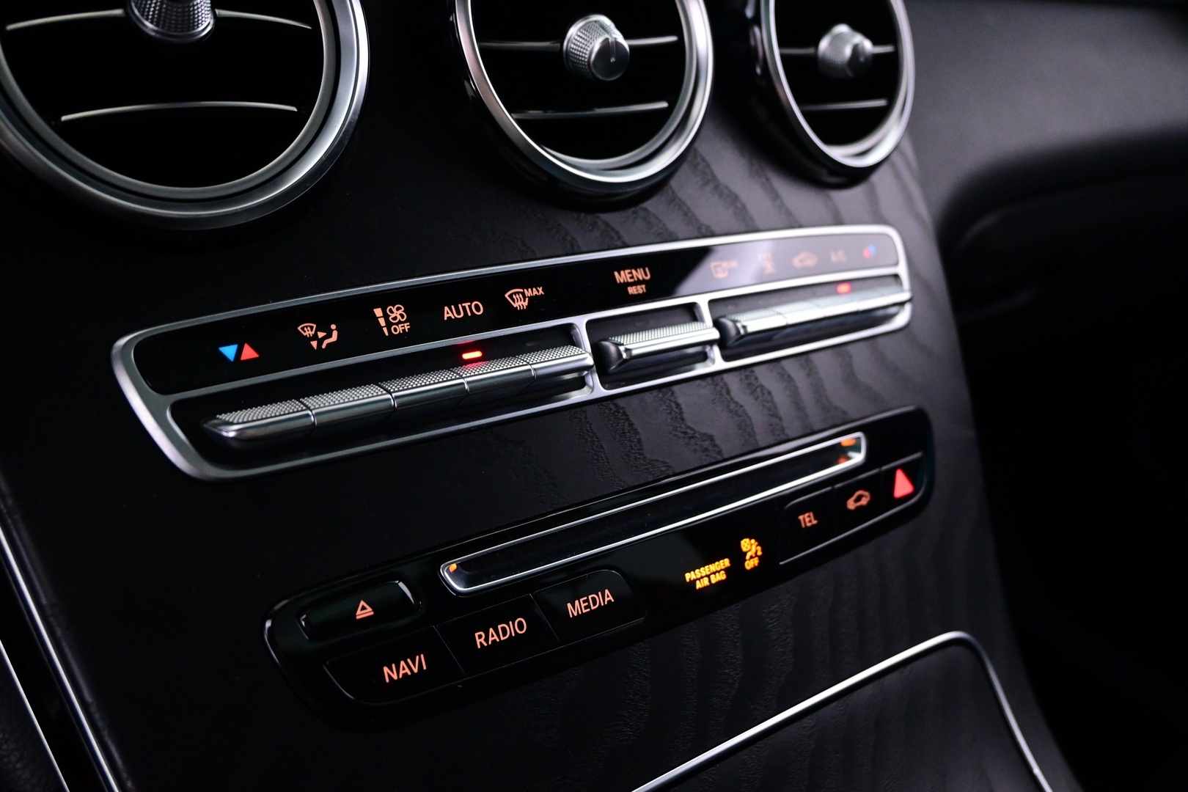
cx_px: 594
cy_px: 396
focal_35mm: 32
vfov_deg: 40.8
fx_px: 1064
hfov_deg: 58.3
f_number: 4
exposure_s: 1/30
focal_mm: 21.5
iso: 3200
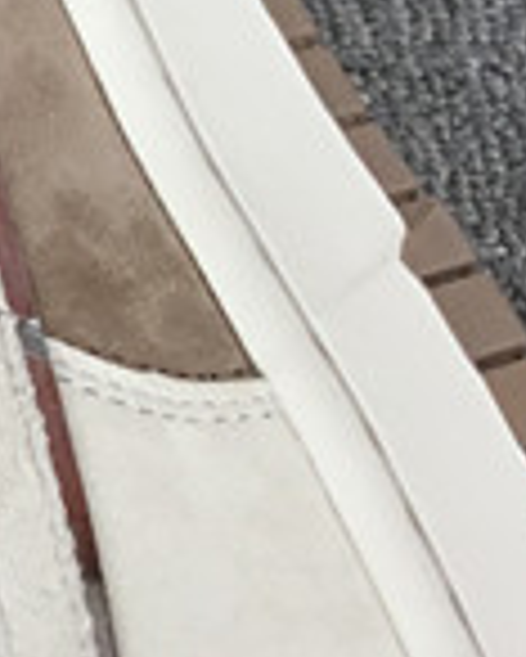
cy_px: 340
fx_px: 3635
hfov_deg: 7.4
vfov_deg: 10.3
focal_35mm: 187
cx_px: -1016
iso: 25
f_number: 2.4
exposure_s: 1/219
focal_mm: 3.3
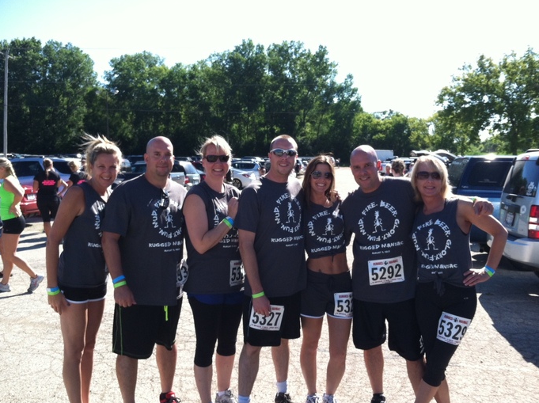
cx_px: 258
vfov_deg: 38.6
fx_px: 575
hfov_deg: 50.2
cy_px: 210
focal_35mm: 37
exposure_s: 1/476
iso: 80
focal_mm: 3.85
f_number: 2.8
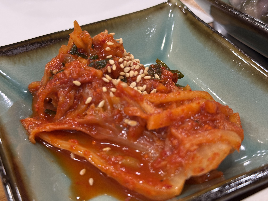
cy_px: 100
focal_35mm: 48
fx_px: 372
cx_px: 134
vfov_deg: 30.3
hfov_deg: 39.7
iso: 125
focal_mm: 6.76
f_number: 1.78
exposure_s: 1/60
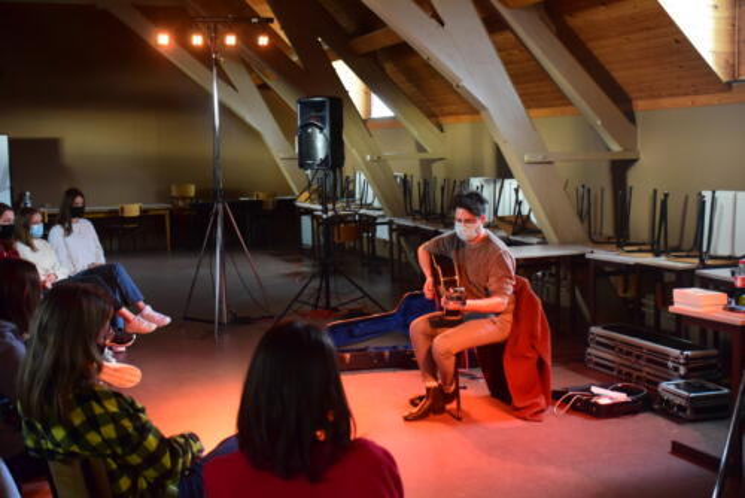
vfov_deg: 28.1
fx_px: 994
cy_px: 249
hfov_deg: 41.1
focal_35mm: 48
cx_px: 372
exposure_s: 1/50
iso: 4000
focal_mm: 32
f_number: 4
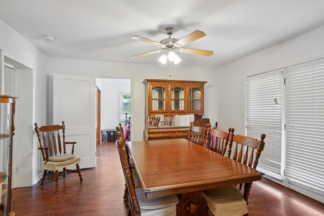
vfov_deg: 67.4
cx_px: 162
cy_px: 108
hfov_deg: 90.0
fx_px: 162
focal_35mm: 18
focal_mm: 18
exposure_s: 1/13
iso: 400
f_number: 8
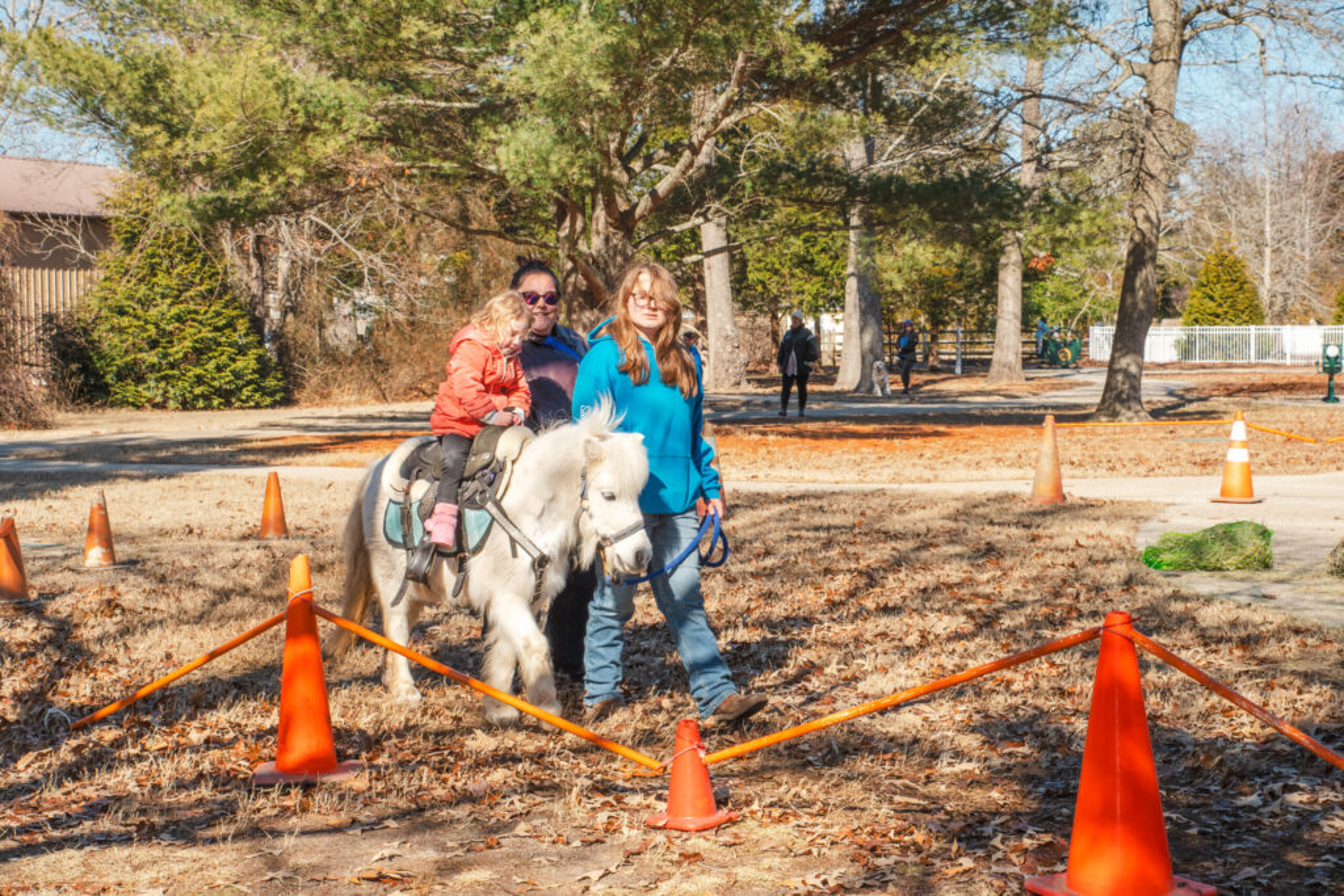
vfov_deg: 20.3
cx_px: 672
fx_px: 2502
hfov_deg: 30.1
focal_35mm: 67
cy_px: 448
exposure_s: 1/320
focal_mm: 45
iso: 250
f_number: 10
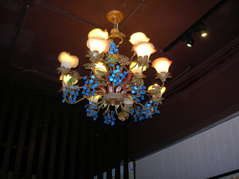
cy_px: 90
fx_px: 262
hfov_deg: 49.0
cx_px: 120
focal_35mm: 38
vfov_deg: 37.7
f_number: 2.8
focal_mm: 7.8
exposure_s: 1/60.1
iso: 50
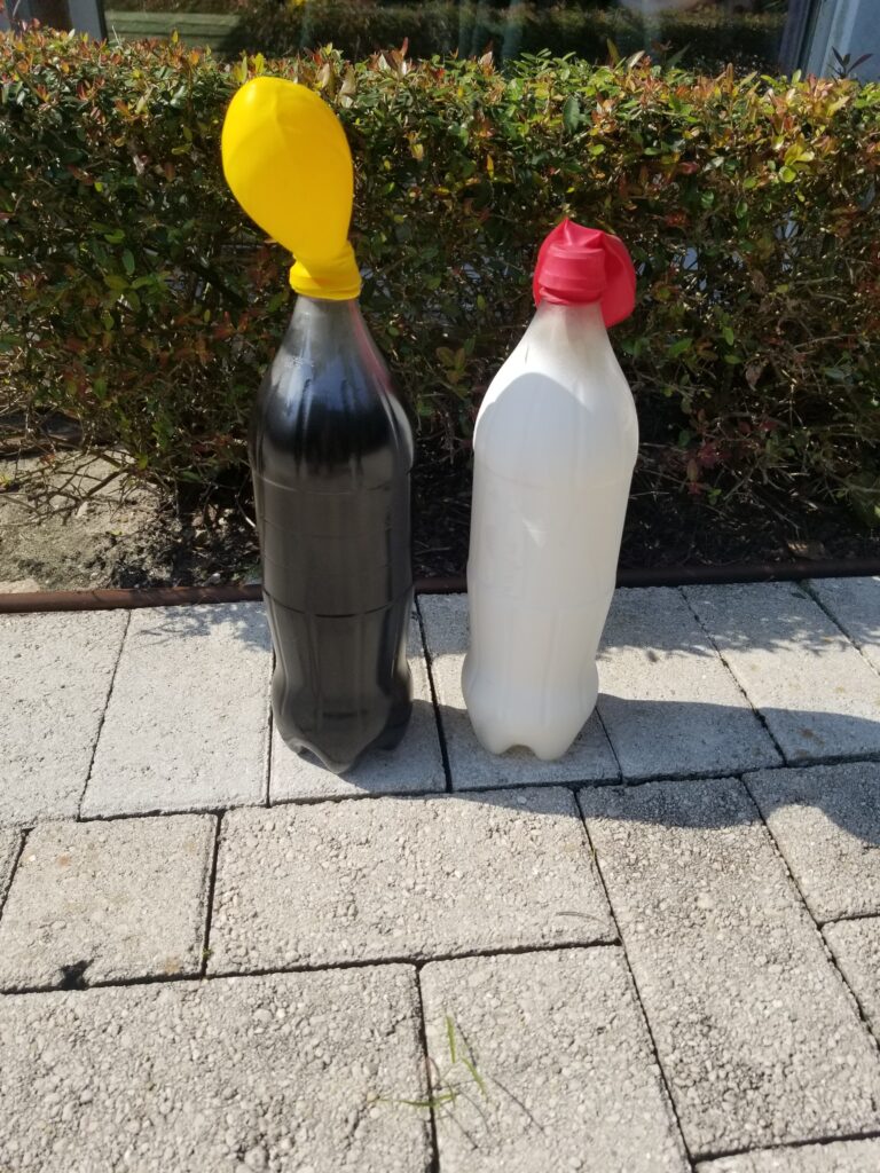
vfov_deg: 67.3
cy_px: 586
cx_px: 440
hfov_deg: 53.1
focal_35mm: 26
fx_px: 881
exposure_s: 1/2552
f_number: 1.7
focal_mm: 4.25
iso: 50
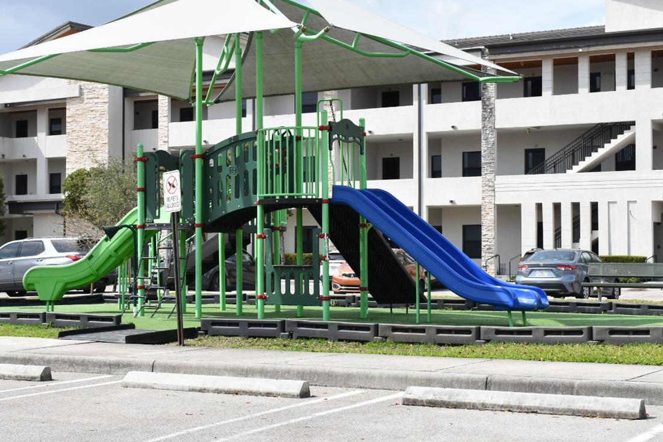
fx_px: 1271
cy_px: 220
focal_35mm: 69
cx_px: 254
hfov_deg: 29.1
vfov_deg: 19.7
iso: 200
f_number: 10
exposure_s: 1/400
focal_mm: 32
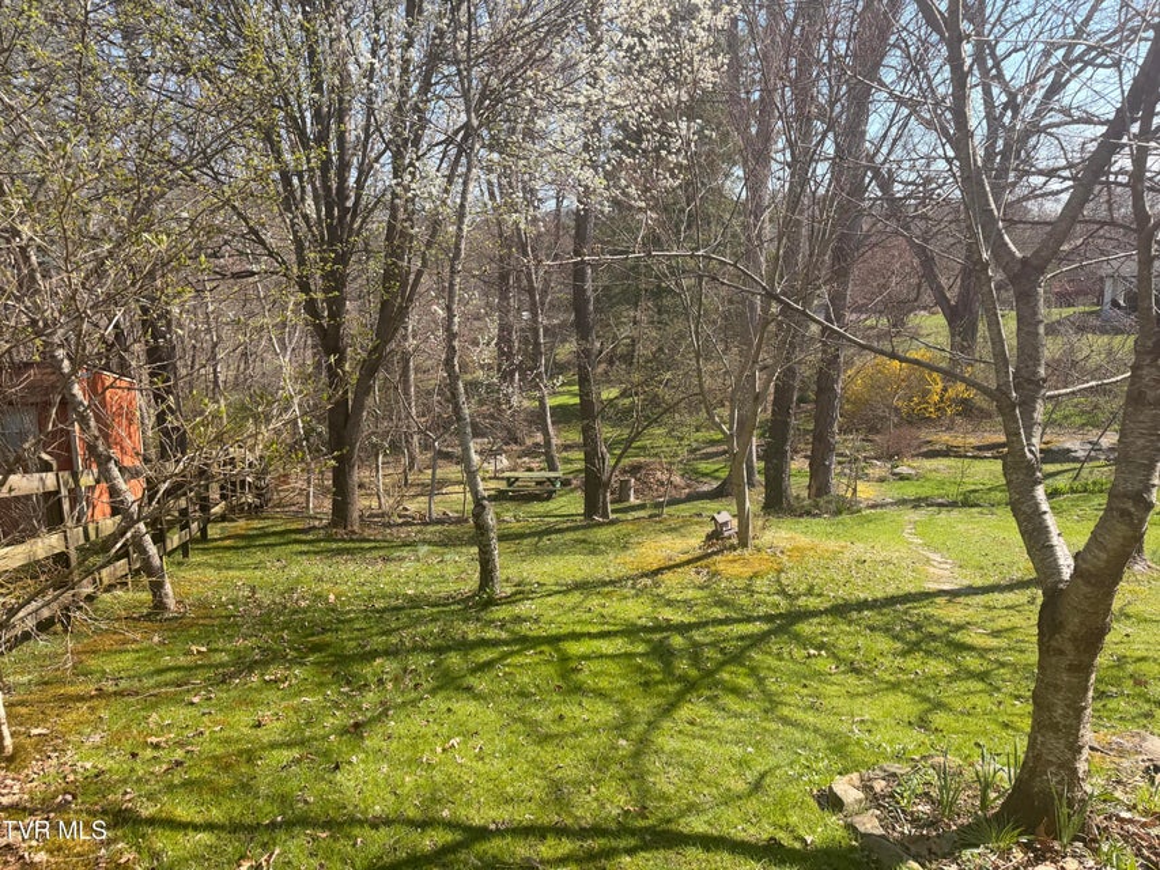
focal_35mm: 24
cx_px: 580
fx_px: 804
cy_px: 435
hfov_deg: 71.6
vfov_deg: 56.8
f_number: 1.78
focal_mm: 6.76
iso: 100
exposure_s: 1/2525
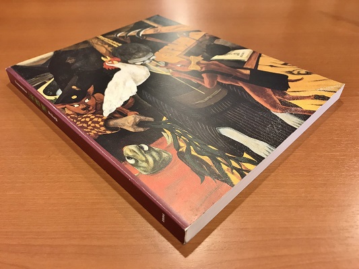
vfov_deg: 49.8
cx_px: 180
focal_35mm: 28
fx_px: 290
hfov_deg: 63.4
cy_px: 134
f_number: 1.8
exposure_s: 1/15
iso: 40
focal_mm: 3.99
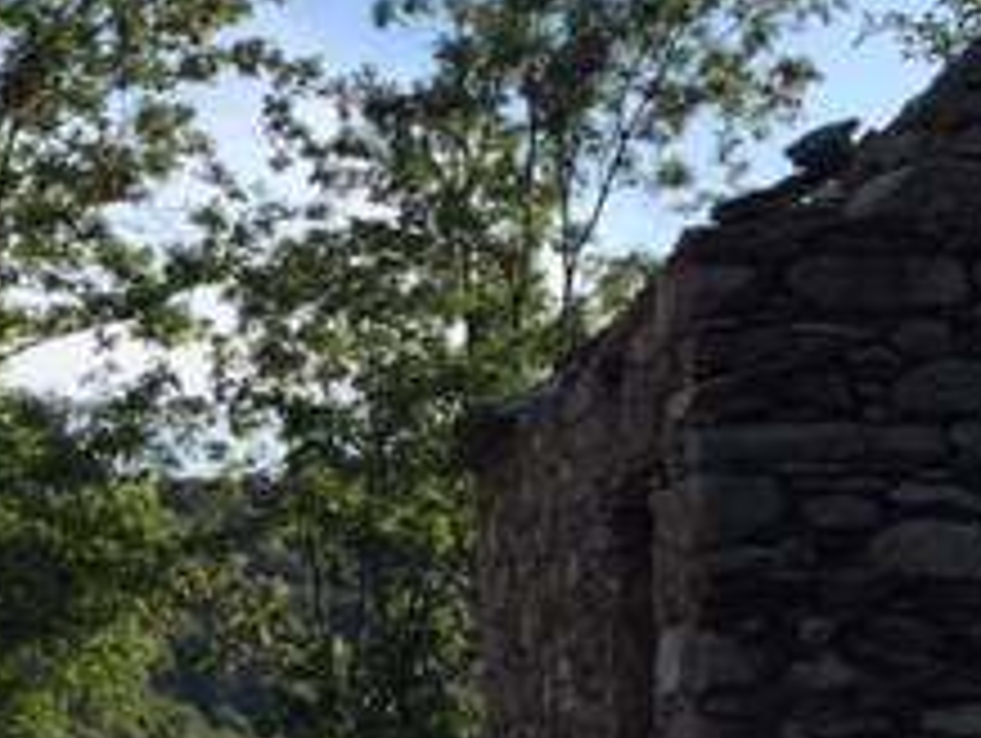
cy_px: 639
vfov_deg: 17.2
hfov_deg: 21.6
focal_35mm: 85
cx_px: -144
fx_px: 2412
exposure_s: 1/1319
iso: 32
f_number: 2.2
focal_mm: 4.15
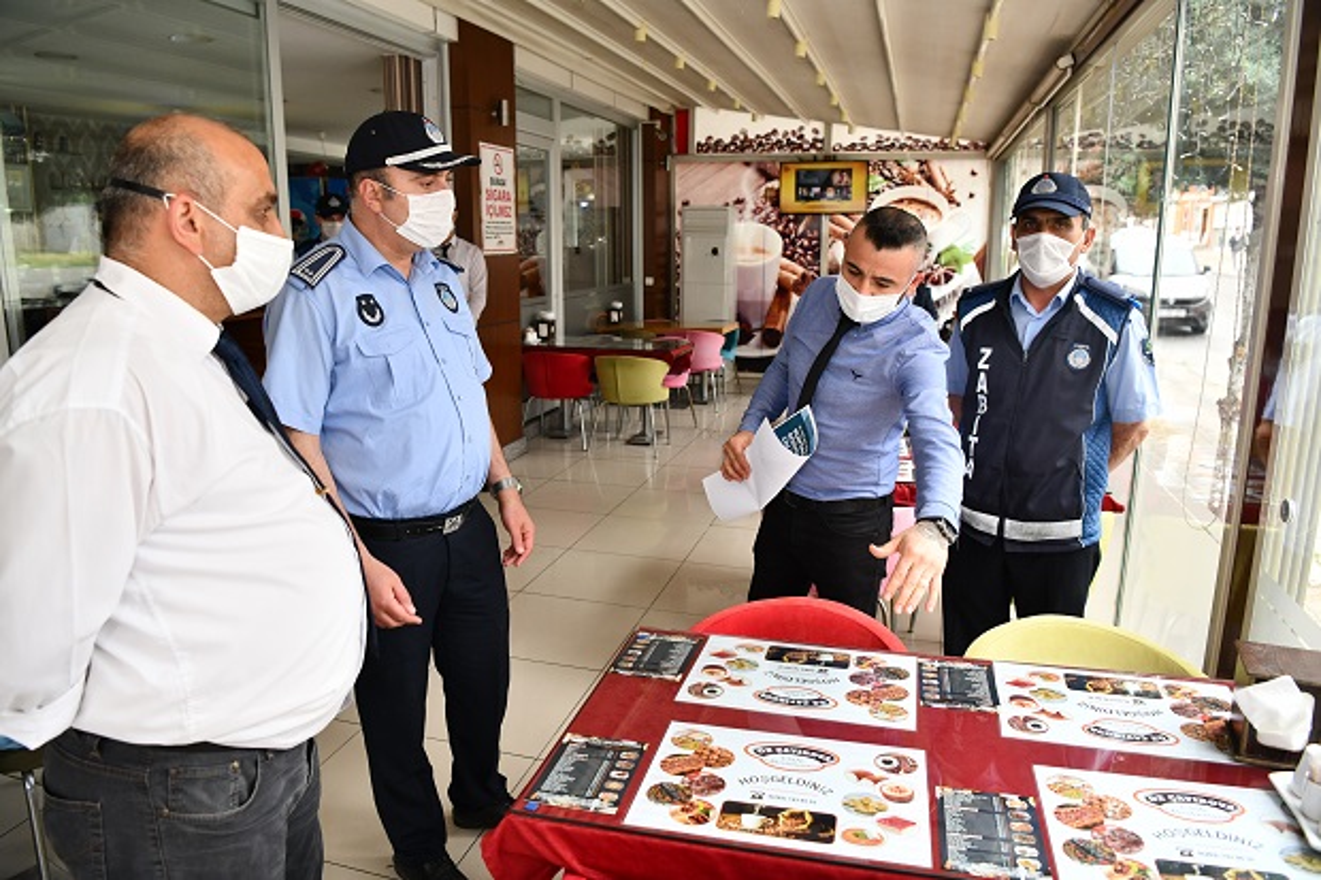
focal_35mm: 24
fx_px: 880
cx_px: 660
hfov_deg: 73.8
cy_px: 440
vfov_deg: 53.1
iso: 1000
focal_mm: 24
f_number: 4
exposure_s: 1/250
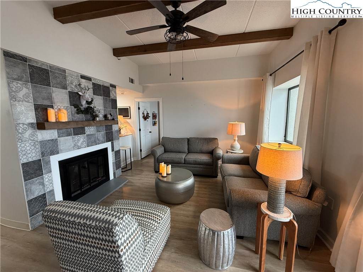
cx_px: 182
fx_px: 147
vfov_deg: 85.7
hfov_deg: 102.1
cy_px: 136
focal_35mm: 14
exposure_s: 1/60
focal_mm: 2.22
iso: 250
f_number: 2.2
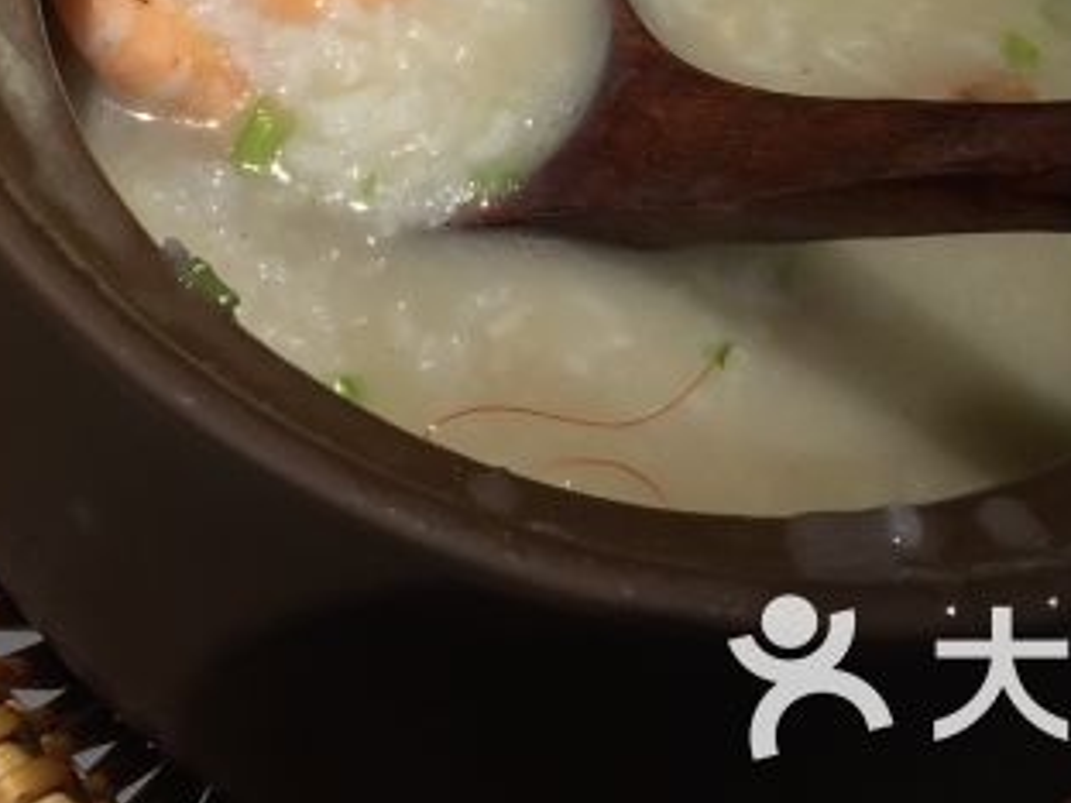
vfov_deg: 21.6
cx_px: 388
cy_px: -46
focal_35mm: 65
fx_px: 2011
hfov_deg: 29.7
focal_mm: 4.15
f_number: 2.2
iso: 50
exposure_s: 1/30
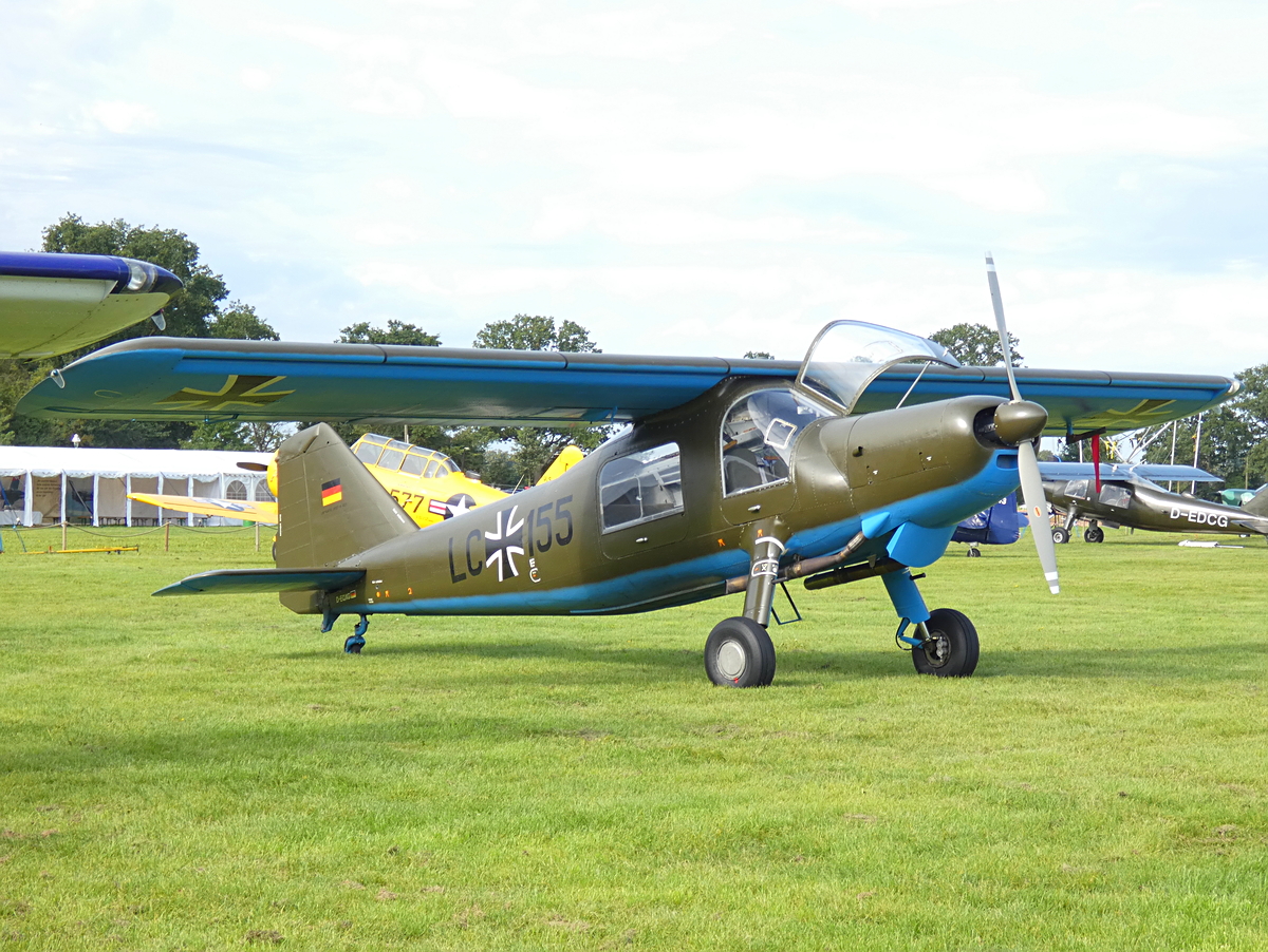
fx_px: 2420
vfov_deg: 22.3
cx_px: 634
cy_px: 476
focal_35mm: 66
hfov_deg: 29.4
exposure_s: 1/200
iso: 80
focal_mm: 11.9
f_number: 4.2
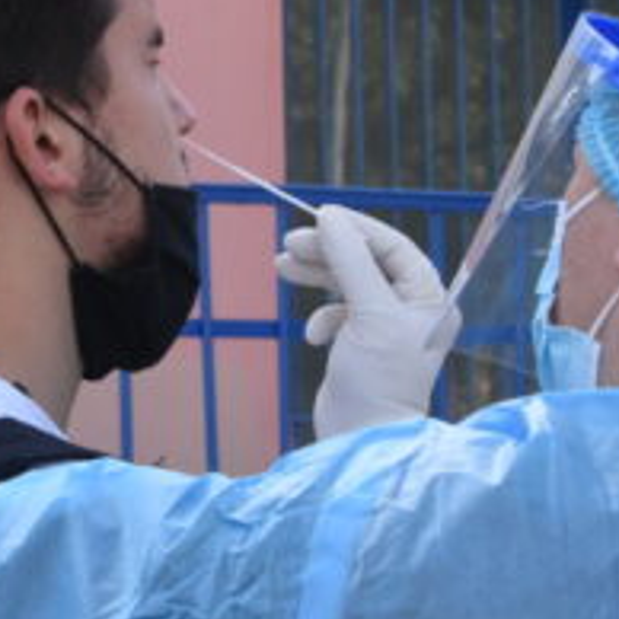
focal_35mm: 216
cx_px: -6
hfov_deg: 8.0
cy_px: 64
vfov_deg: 8.1
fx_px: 4376
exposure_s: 1/400
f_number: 10
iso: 1250
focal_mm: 55
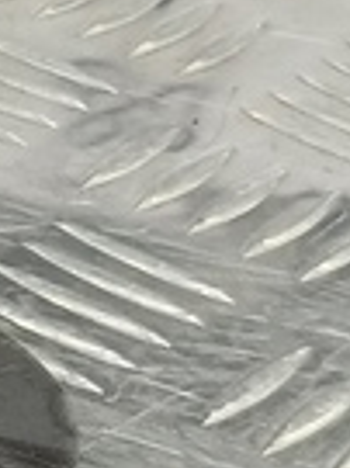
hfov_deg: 6.7
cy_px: 555
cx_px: -1050
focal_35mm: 175
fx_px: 2363
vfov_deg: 11.1
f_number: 1.6
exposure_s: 1/50
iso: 167
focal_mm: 4.11
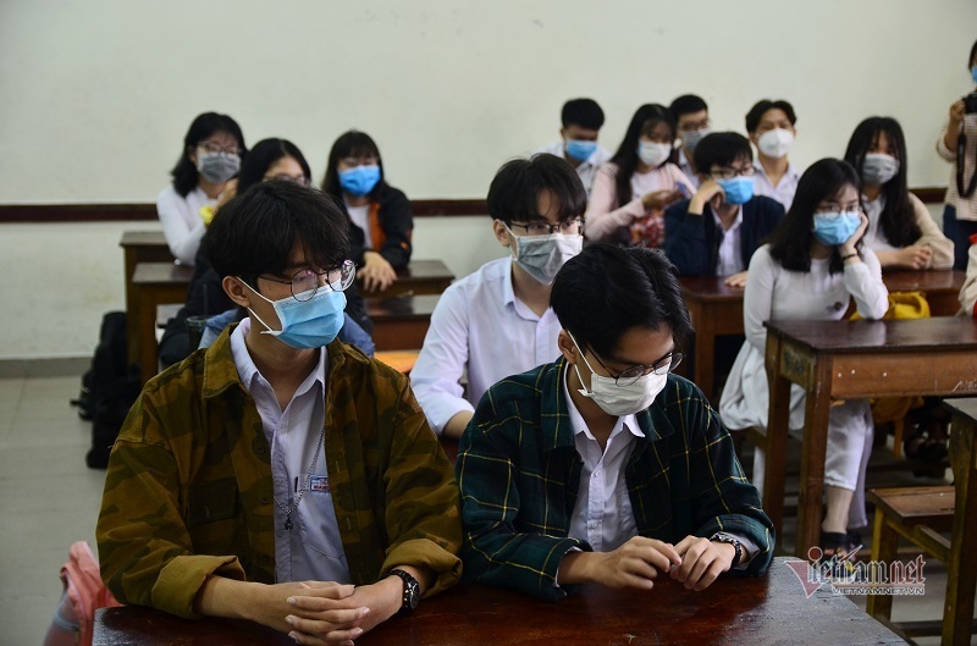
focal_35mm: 54
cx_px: 488
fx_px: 1462
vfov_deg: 24.9
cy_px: 323
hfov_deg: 37.0
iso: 400
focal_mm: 36
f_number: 2.8
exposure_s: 1/80
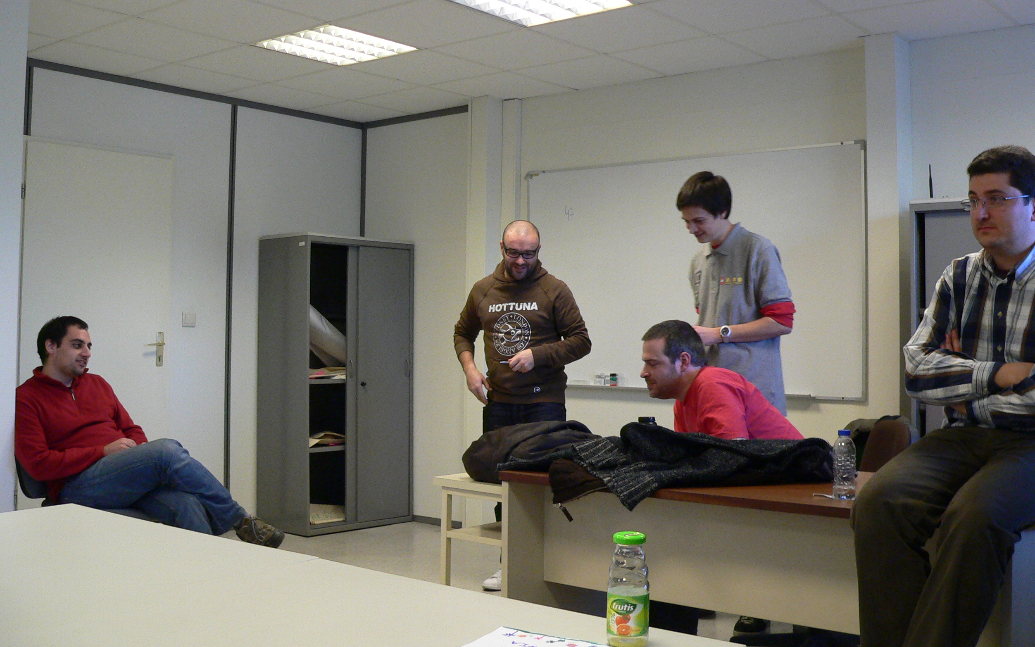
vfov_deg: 32.7
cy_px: 286
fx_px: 1100
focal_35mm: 39
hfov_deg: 50.4
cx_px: 519
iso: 200
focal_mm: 6
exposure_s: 1/30
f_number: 2.8
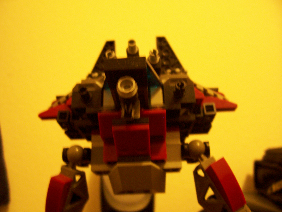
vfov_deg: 41.8
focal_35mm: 34
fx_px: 277
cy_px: 106
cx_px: 141
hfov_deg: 54.0
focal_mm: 5.6
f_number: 2.7
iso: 160
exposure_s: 1/8
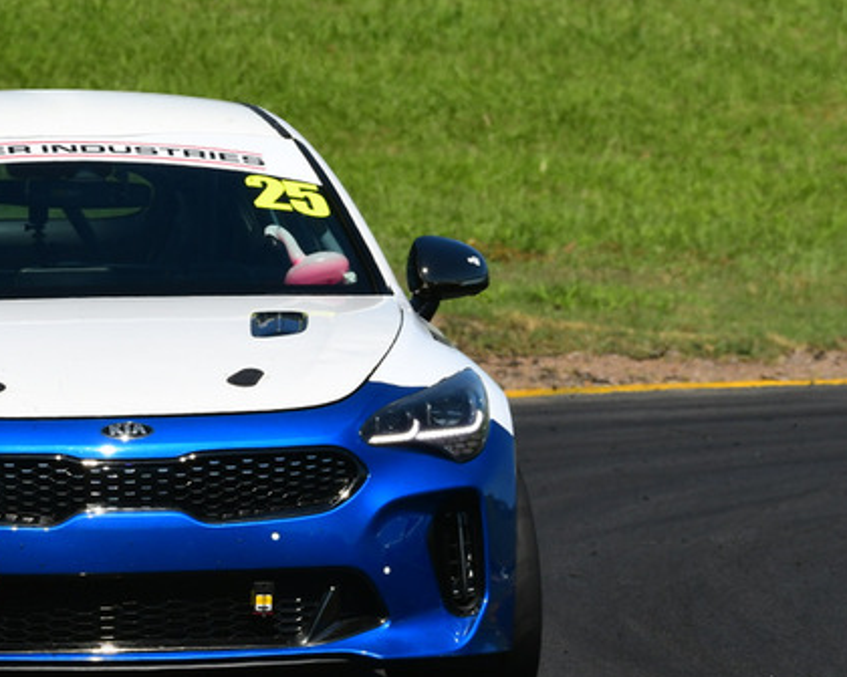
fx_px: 20831
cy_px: 260
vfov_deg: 1.9
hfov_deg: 2.3
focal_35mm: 831
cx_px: 182
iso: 320
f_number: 11
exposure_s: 1/640
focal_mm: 310
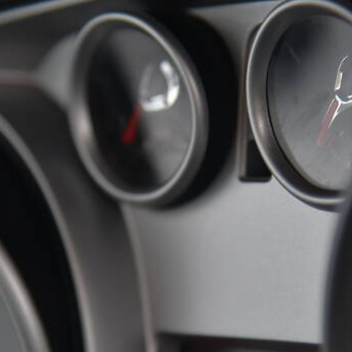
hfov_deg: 7.4
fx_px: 2704
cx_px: 140
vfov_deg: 7.4
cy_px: 214
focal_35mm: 235
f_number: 4
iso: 450
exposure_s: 1/250
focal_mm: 120
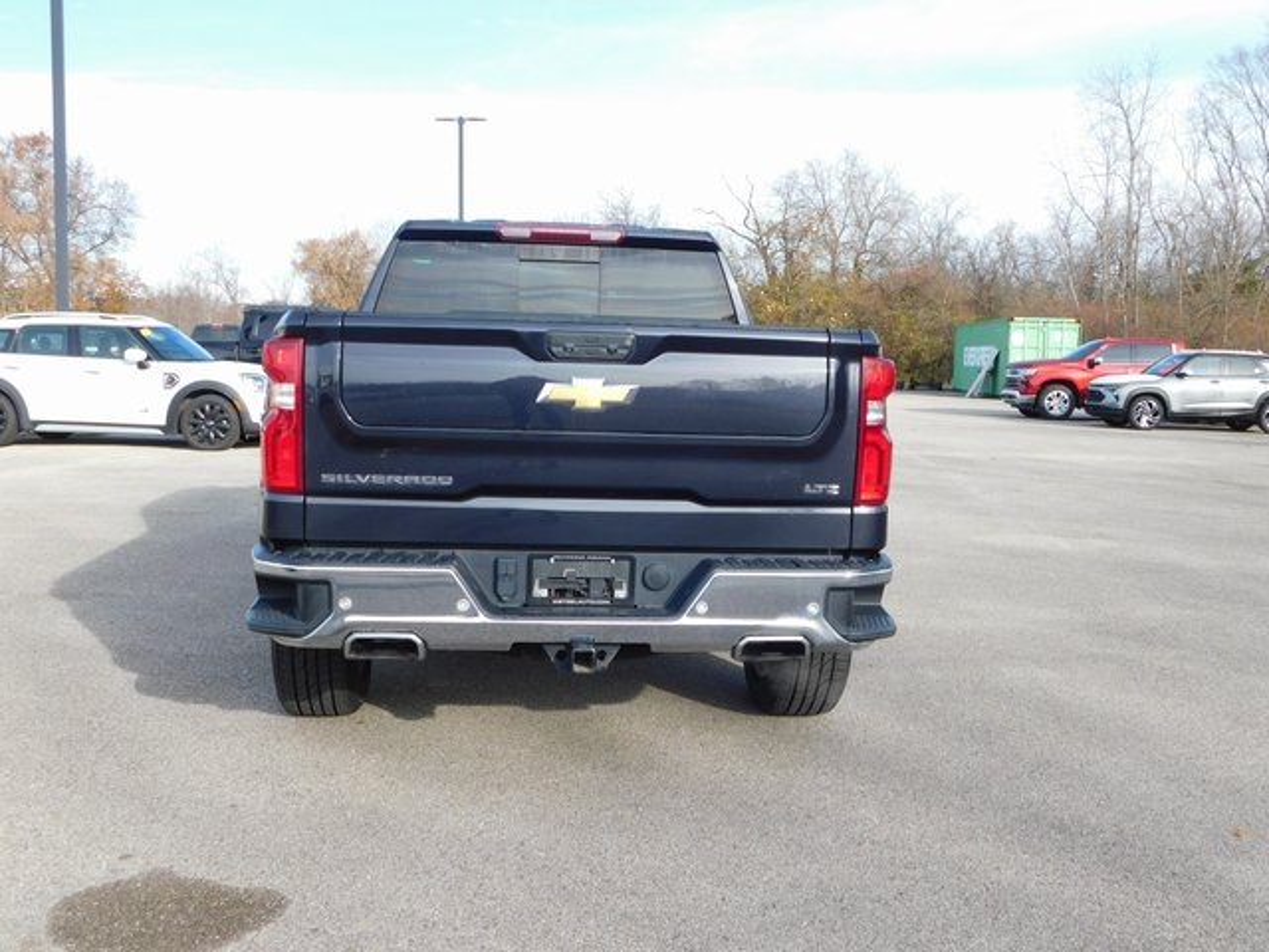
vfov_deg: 39.7
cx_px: 634
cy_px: 476
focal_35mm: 36
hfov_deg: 51.4
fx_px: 1320
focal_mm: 6.3
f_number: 3.5
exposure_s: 1/400
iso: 125
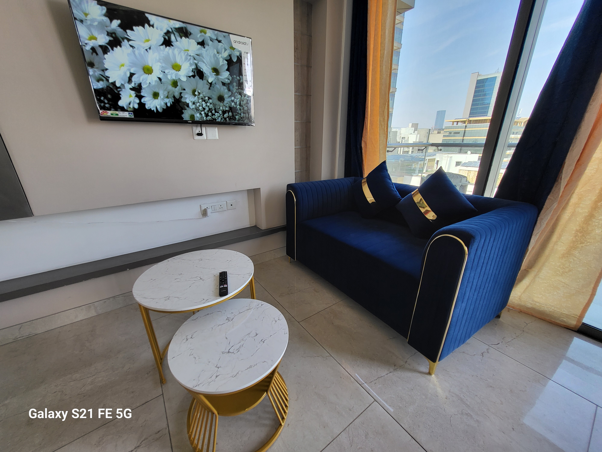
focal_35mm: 13
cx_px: 301
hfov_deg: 106.2
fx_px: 226
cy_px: 226
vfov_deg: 89.9
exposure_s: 1/50
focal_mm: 1.74
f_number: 2.2
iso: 40
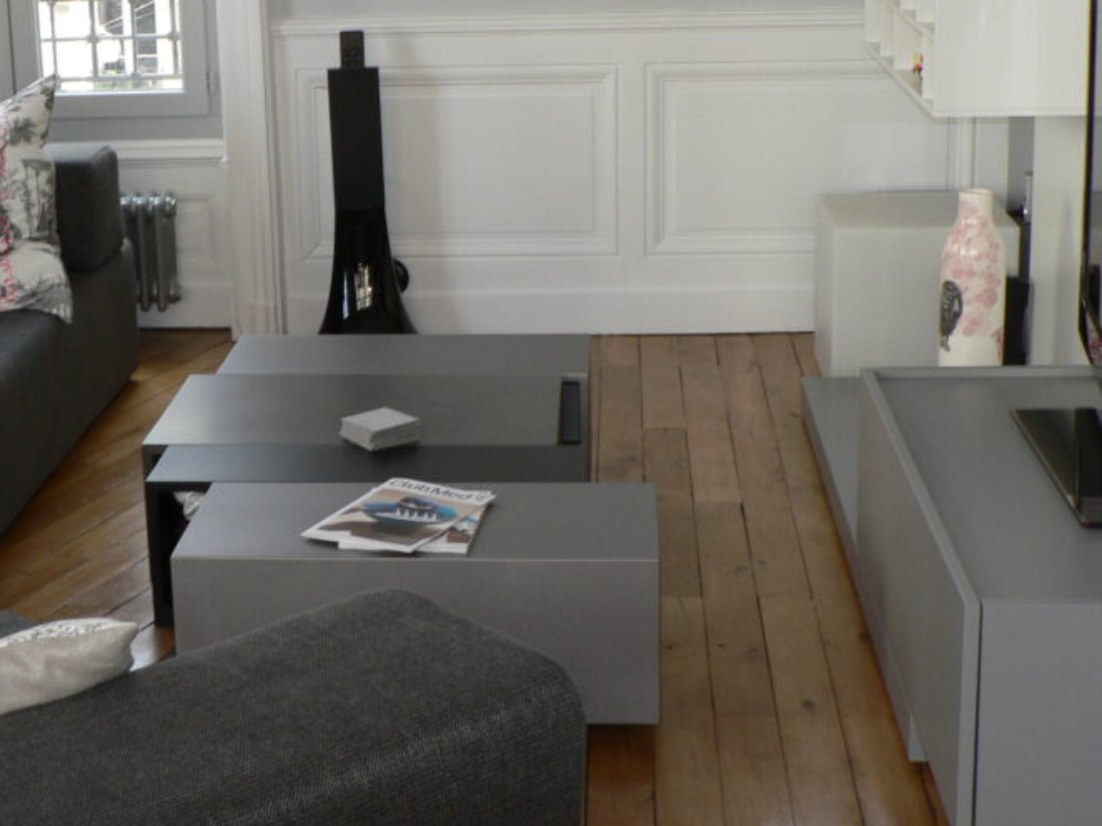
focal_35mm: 65
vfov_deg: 22.4
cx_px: 383
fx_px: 2069
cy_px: 218
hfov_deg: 29.7
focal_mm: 6.9
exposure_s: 1/30
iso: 100
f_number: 4.5
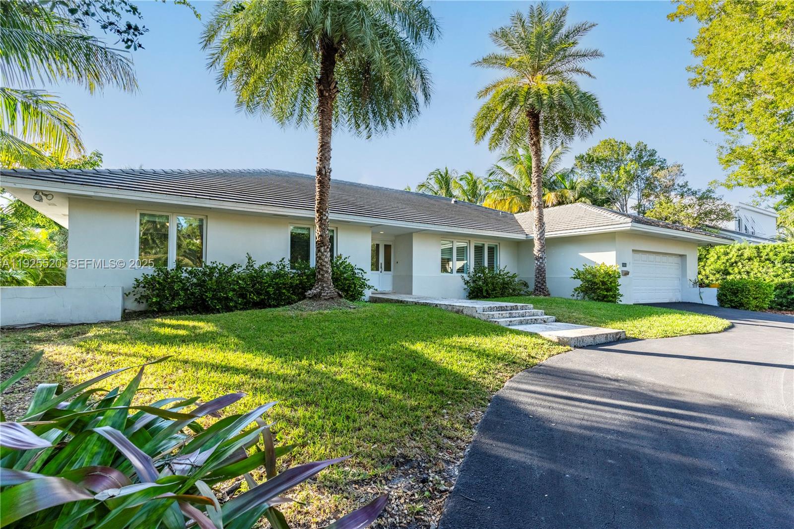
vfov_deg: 70.4
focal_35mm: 17
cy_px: 264
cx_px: 397
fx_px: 375
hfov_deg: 93.3
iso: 250
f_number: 8
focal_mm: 17
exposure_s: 1/4000
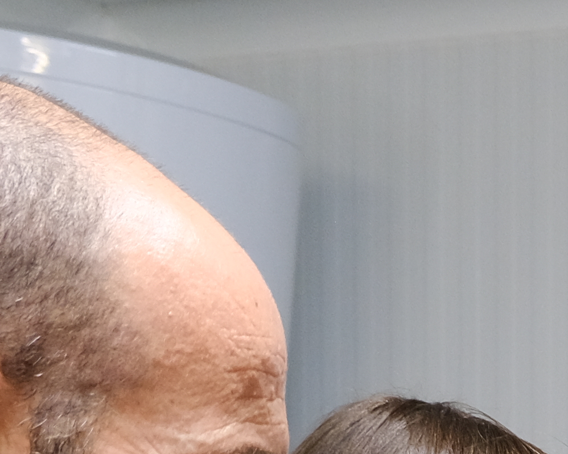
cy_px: 980
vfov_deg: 10.3
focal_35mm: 135
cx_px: 1056
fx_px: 2269
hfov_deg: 12.8
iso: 1250
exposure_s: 1/60
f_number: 3.5
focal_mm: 15
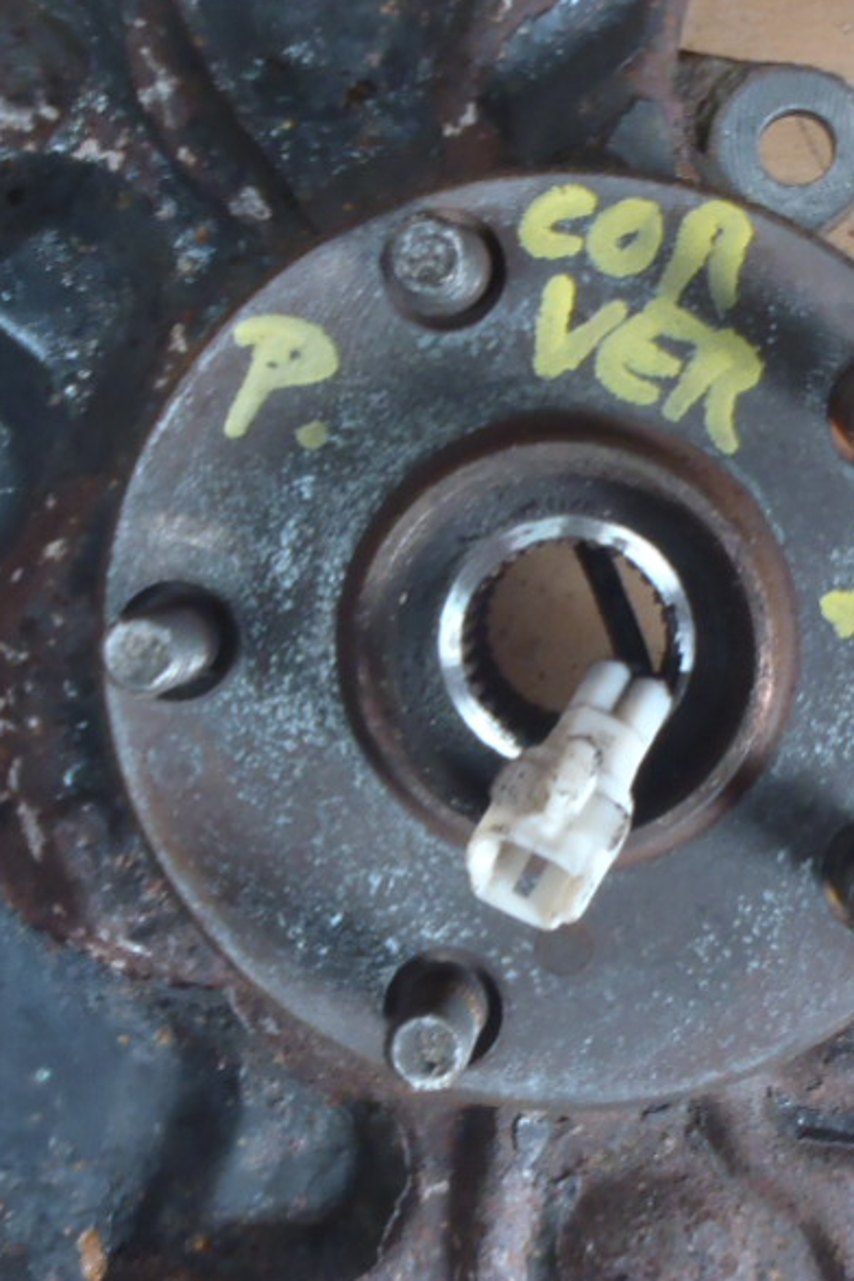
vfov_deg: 23.6
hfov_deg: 15.9
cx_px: 569
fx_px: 3060
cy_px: 649
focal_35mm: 86
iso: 200
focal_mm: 6.83
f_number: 4.6
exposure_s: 1/5
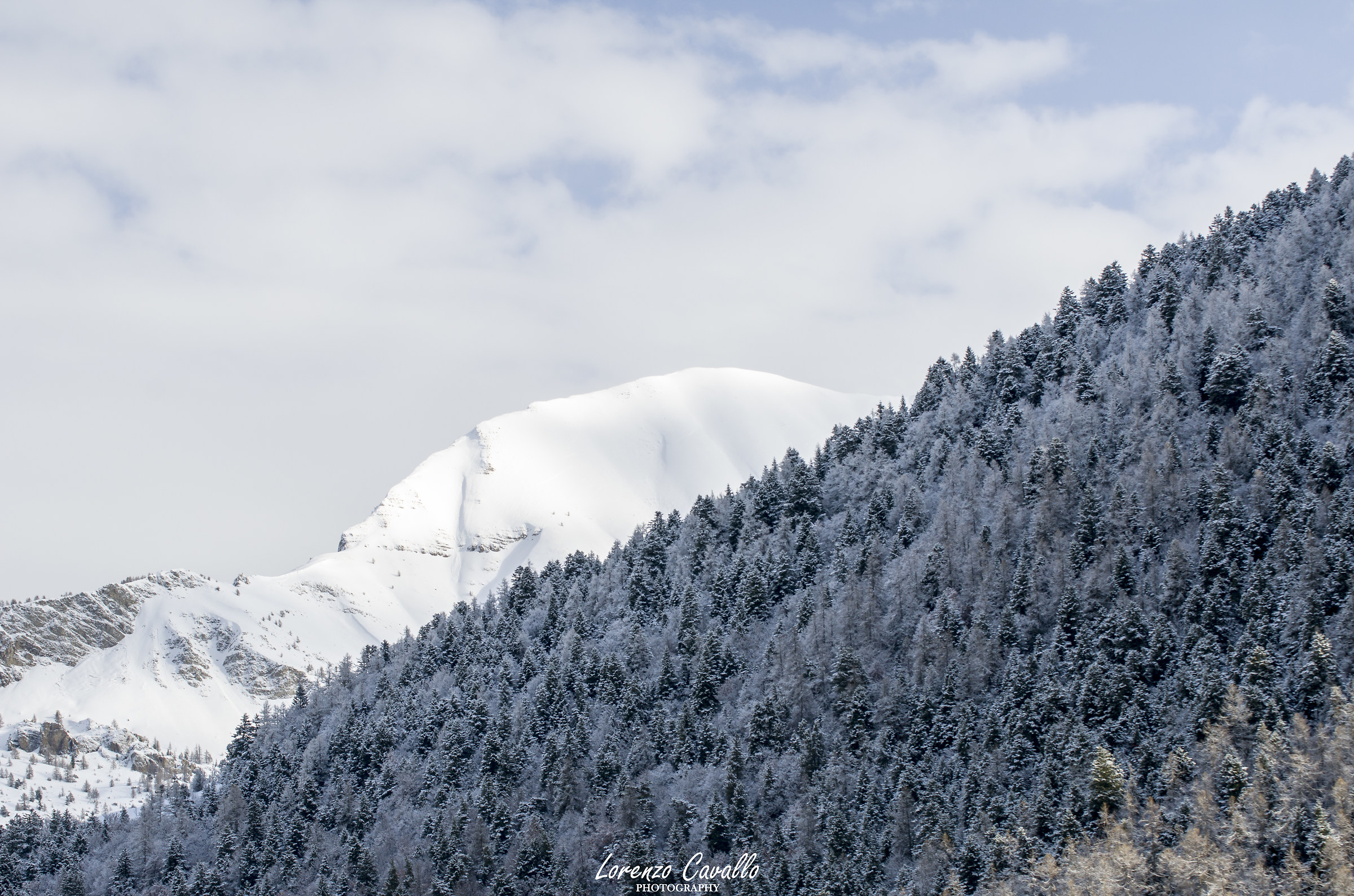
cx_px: 677
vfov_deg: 13.0
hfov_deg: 19.5
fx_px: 3941
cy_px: 448
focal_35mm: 105
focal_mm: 70
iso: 125
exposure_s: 1/320
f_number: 8
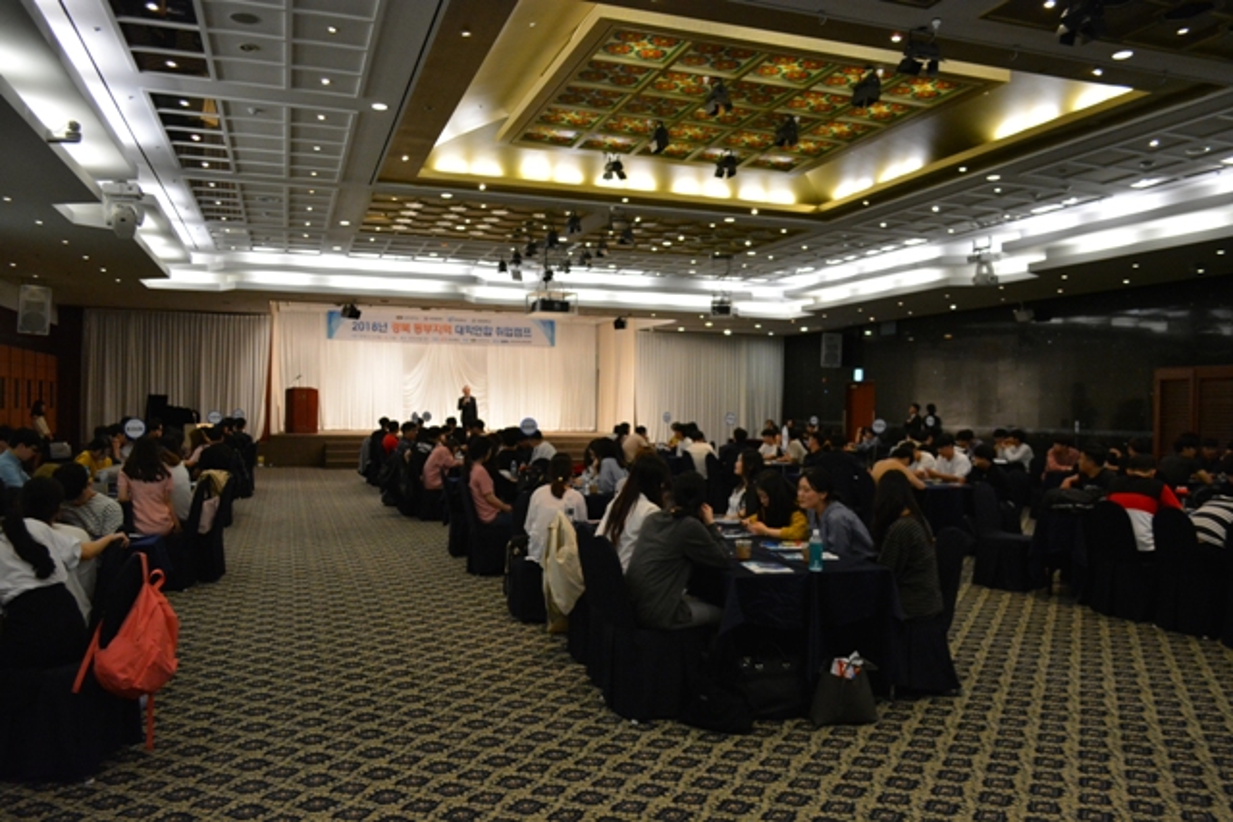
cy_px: 411
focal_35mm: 27
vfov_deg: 48.0
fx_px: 925
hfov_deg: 67.4
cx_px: 616
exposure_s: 1/200
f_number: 3.5
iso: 1600
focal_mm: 18
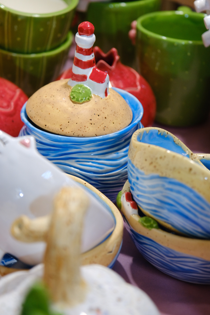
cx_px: 111
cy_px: 148
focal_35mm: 107
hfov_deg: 12.8
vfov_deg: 19.1
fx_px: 936
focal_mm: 67.5
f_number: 4
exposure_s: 1/60
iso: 1250
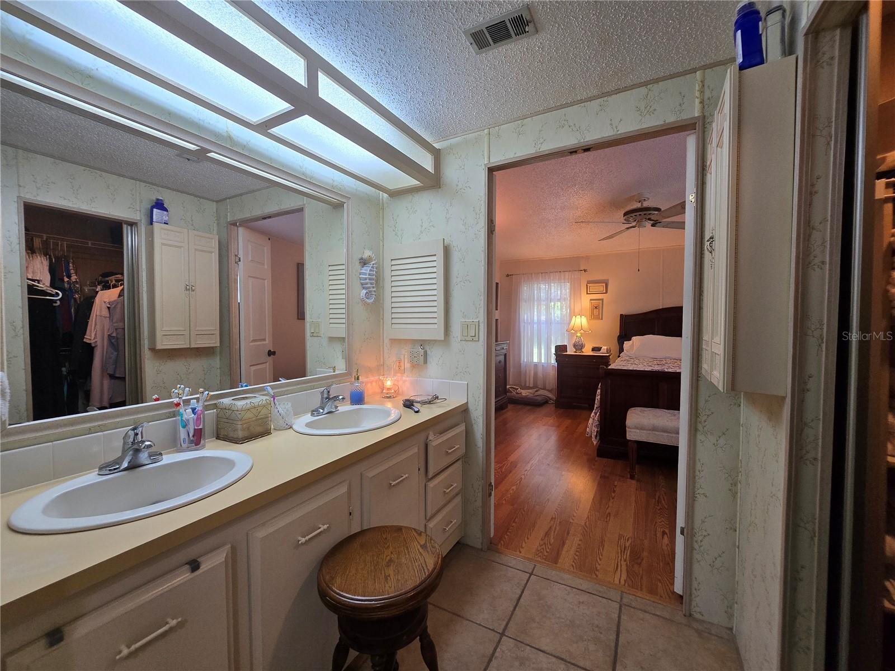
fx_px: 336
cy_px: 336
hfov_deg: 106.2
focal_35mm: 13
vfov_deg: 89.9
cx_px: 448
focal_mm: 2.2
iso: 125
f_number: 2.2
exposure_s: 1/60
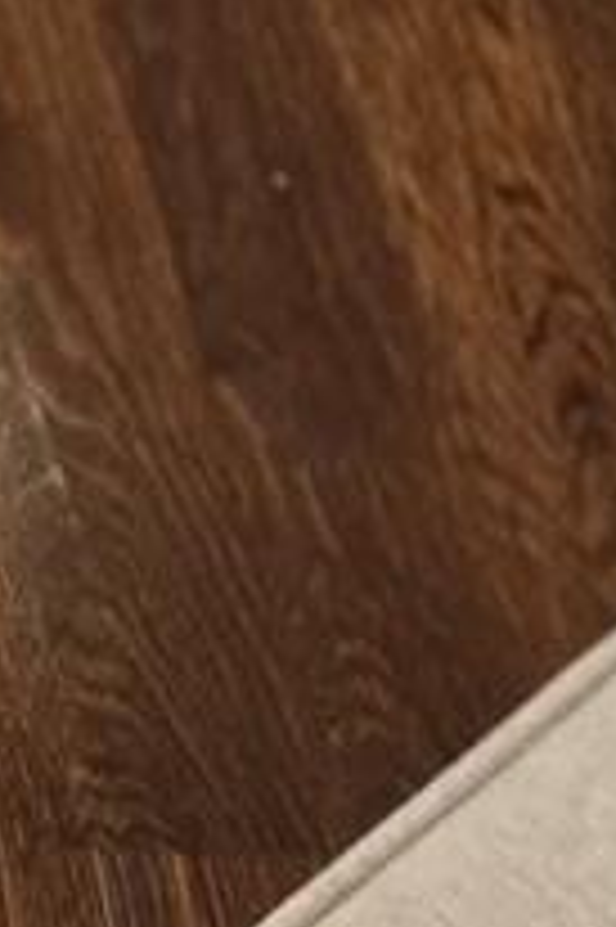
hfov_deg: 11.1
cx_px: -908
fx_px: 2596
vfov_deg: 11.3
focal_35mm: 101
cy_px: -1881
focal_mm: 2.2
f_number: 2.2
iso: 400
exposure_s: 1/60.2
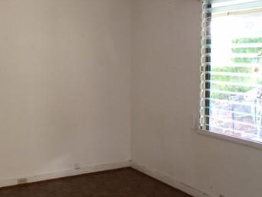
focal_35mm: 54
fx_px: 409
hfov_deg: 35.5
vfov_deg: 27.0
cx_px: 129
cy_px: 84
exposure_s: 1/30
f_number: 2.2
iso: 64
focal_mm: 4.15
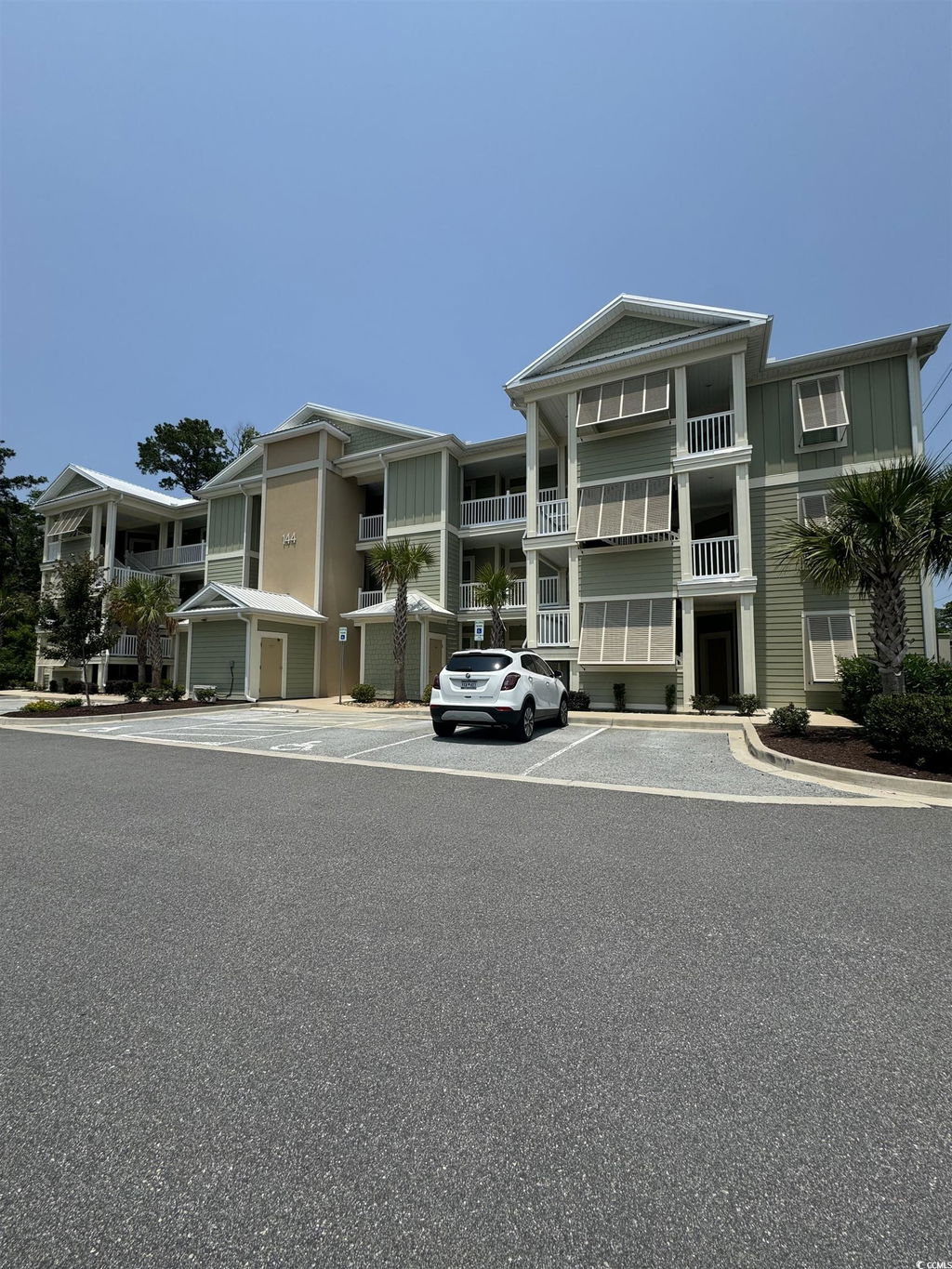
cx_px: 476
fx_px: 513
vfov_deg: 102.1
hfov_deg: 85.7
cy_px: 634
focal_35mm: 14
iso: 50
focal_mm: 2.22
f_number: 2.2
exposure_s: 1/2874
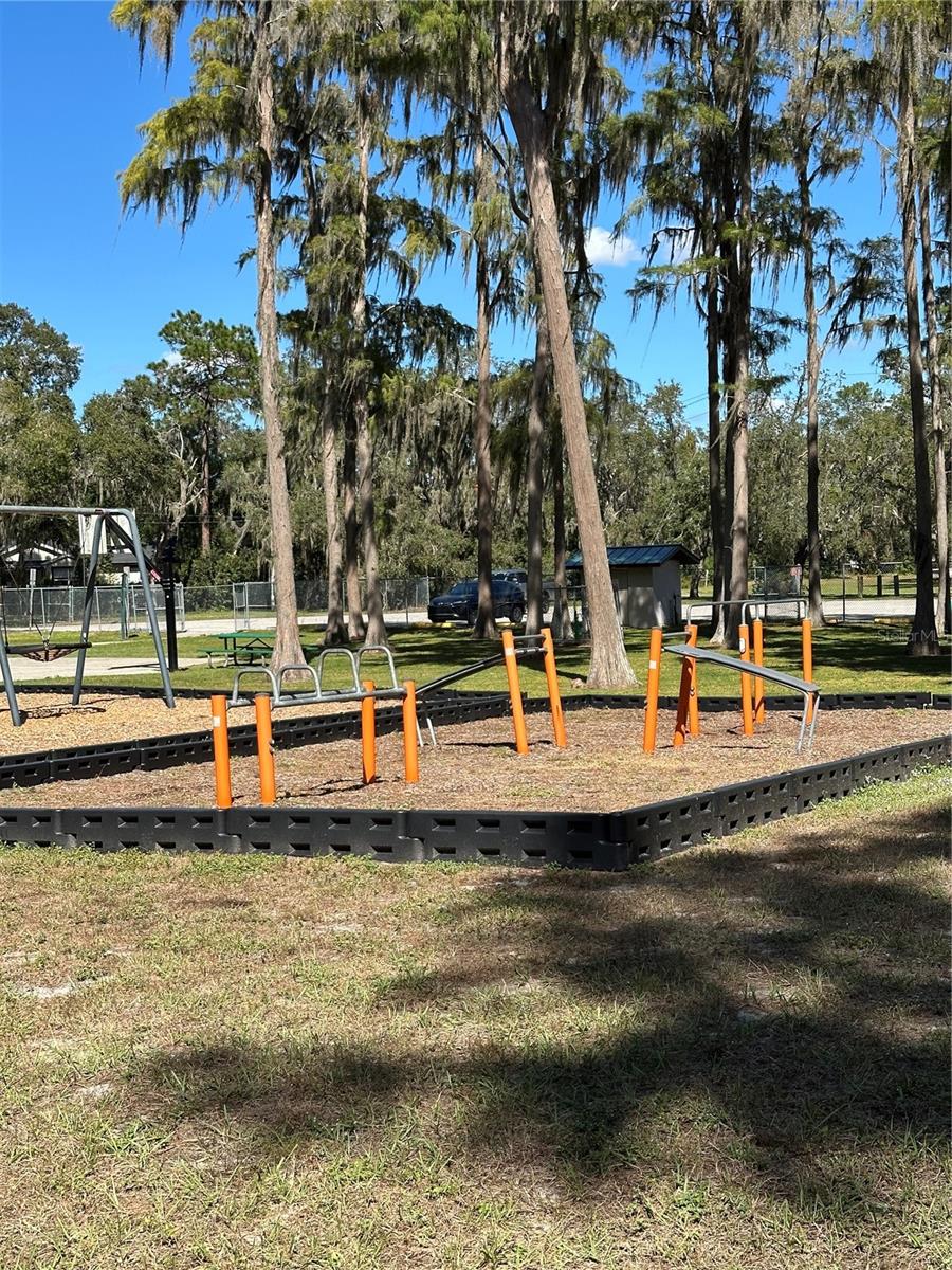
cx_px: 476
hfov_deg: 30.3
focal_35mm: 48
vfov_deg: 39.7
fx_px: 1760
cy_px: 635
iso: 64
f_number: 1.78
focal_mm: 6.86
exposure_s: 1/2667
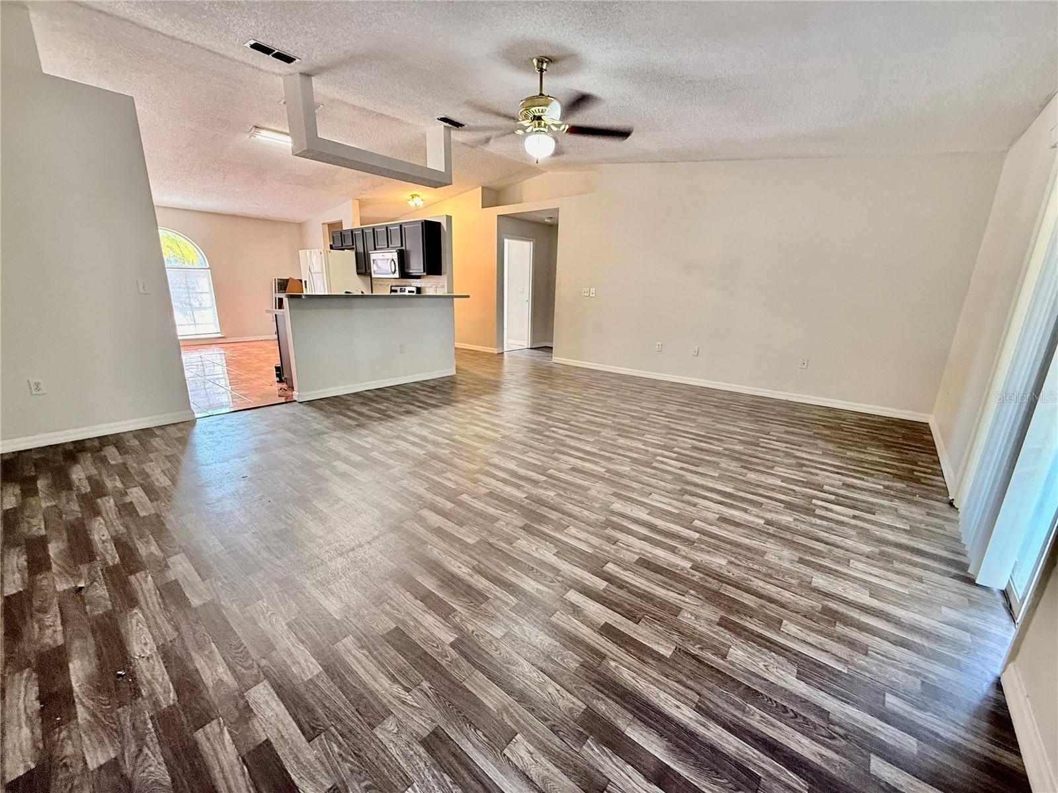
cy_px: 396
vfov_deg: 85.7
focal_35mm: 14
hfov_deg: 102.1
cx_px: 529
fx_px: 428
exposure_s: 1/60
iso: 320
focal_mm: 2.22
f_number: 2.2
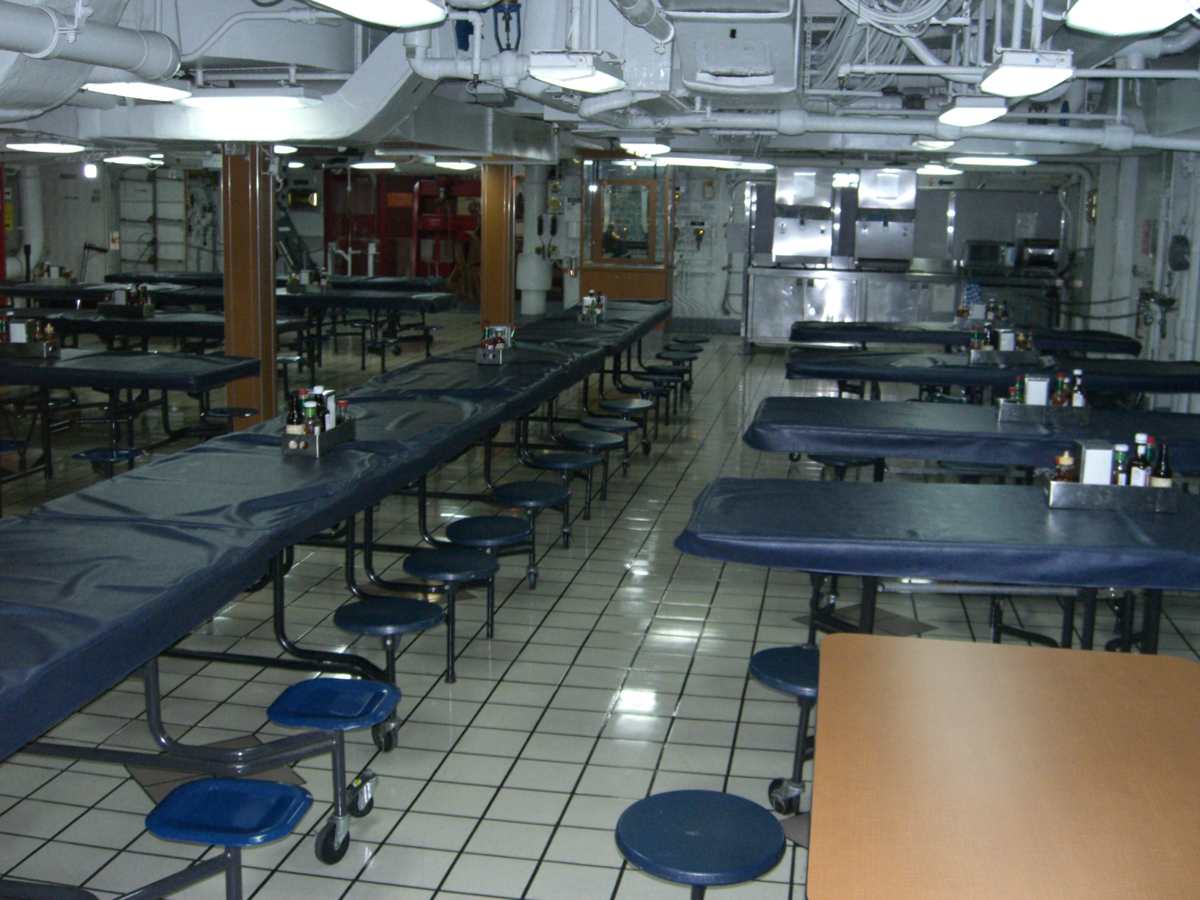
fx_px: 1317
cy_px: 450
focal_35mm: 38
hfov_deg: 49.0
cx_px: 600
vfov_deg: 37.7
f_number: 2.8
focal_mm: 7.9
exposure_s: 1/60
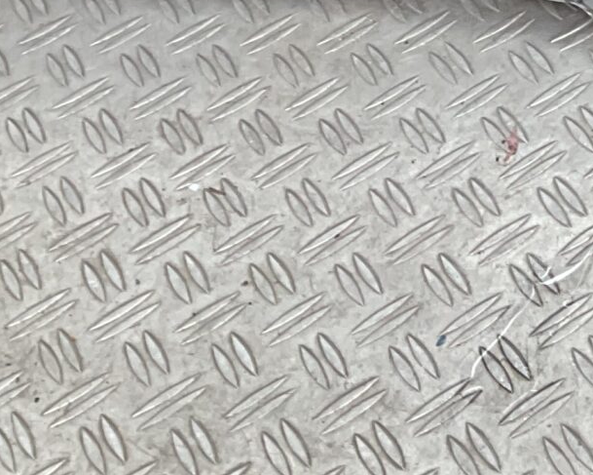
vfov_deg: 12.1
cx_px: 1072
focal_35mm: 119
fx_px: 2088
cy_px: -320
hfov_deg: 14.3
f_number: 1.8
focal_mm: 3
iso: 20
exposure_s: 1/120
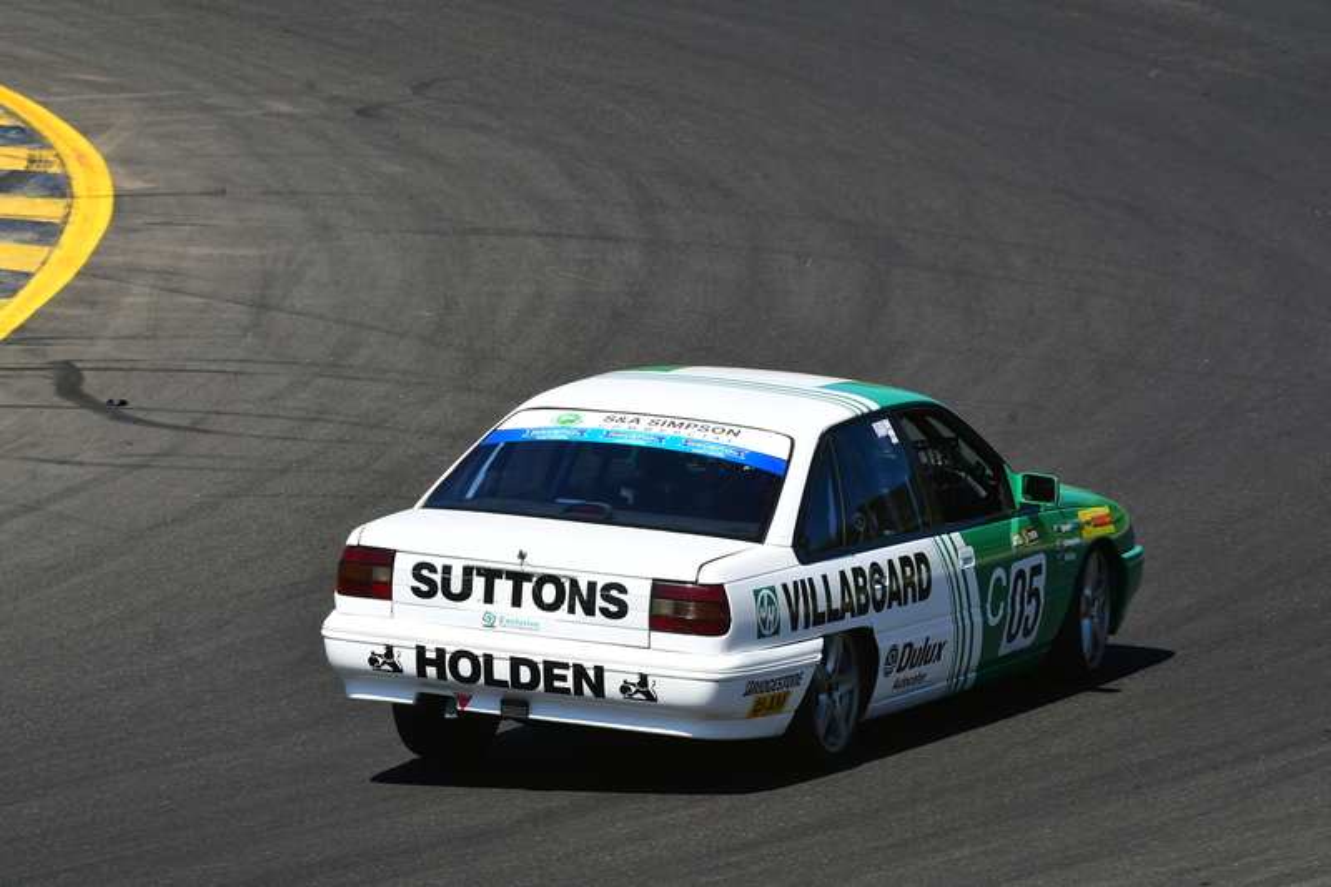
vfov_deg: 3.5
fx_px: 14415
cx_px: 666
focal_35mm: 390
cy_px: 444
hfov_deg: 5.3
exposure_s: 1/640
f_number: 13
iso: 500
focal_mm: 260
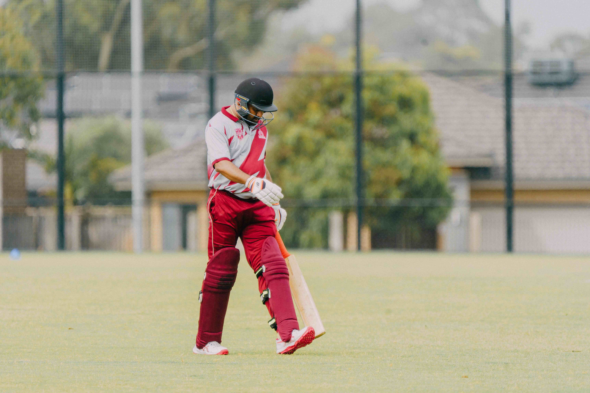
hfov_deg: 3.4
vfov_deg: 2.3
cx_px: 295
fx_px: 9833
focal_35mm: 600
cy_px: 196
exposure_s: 1/1000
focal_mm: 600
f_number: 6.3
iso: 500
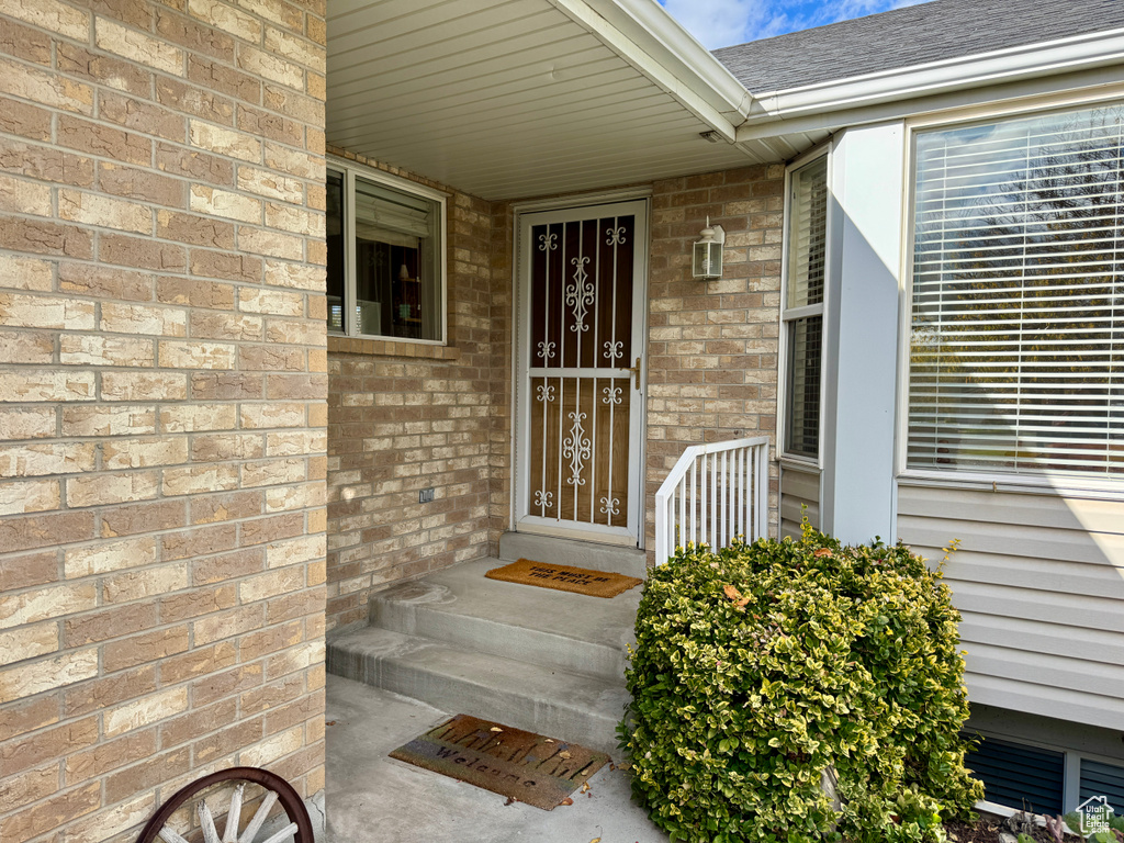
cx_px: 562
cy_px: 422
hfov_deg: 71.6
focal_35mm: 24
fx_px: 779
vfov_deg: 56.8
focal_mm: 6.76
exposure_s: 1/1678
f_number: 1.78
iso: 80
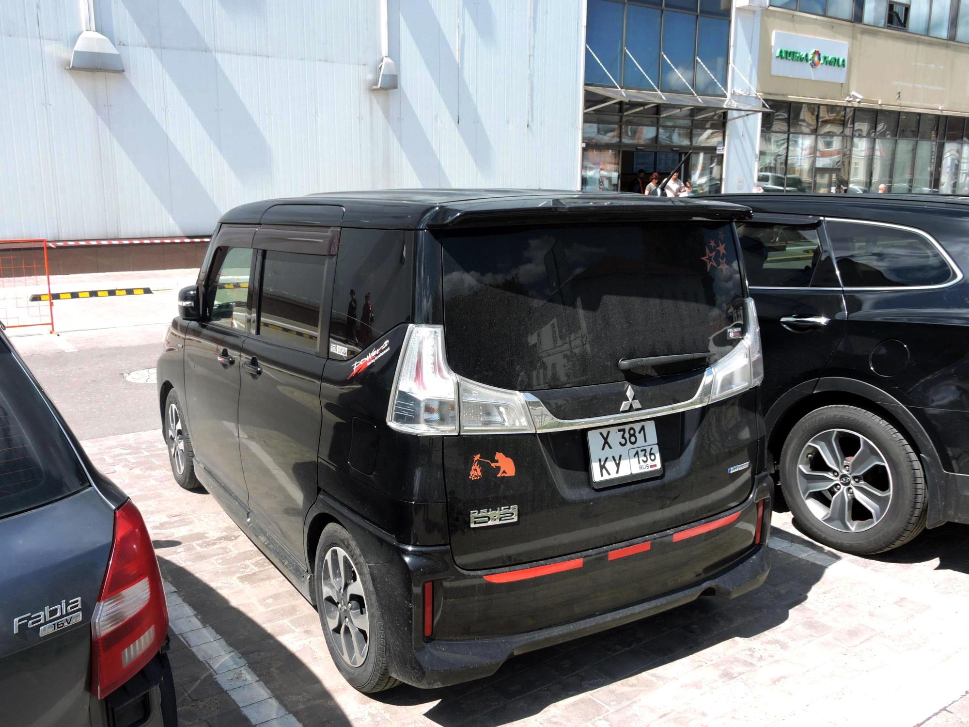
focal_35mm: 30
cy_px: 364
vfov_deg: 46.8
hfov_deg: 60.0
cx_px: 484
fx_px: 840
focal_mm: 5.4
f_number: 3.5
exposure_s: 1/500
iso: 100
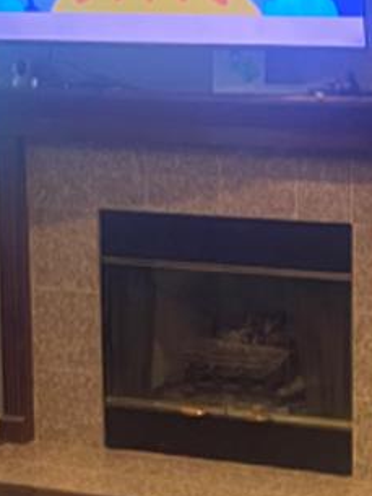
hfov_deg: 11.8
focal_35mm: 123
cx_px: 428
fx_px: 1761
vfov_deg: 16.0
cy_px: 346
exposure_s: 1/60
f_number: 1.6
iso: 400
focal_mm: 5.1
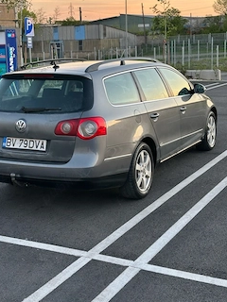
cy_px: 118
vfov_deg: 32.1
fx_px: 525
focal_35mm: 60
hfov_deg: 24.4
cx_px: 91
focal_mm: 6.86
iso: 80
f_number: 1.78
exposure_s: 1/121
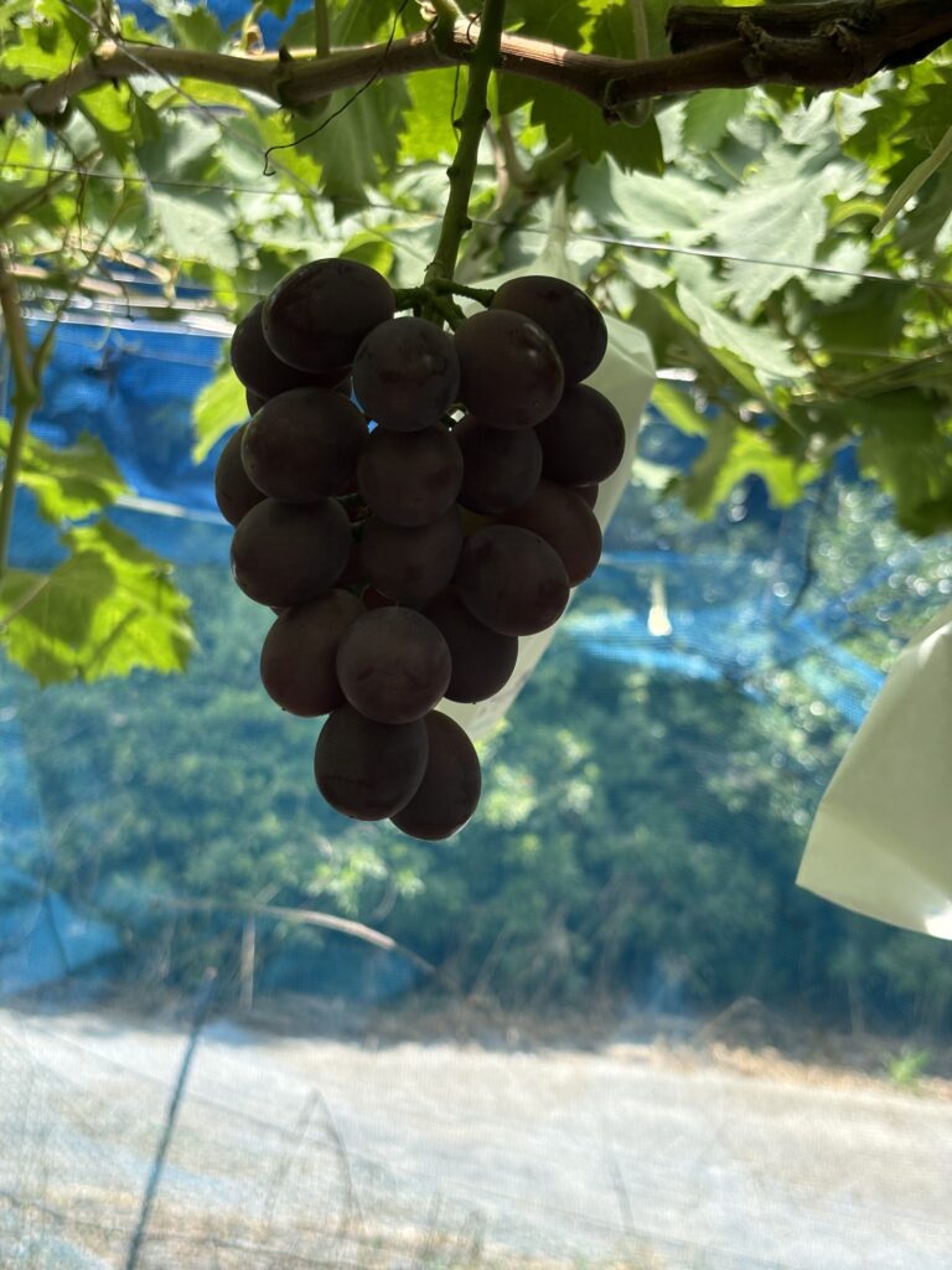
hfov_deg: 28.0
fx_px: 1907
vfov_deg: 36.8
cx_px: 476
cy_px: 635
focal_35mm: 52
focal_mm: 5.96
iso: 40
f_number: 1.6
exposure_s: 1/801
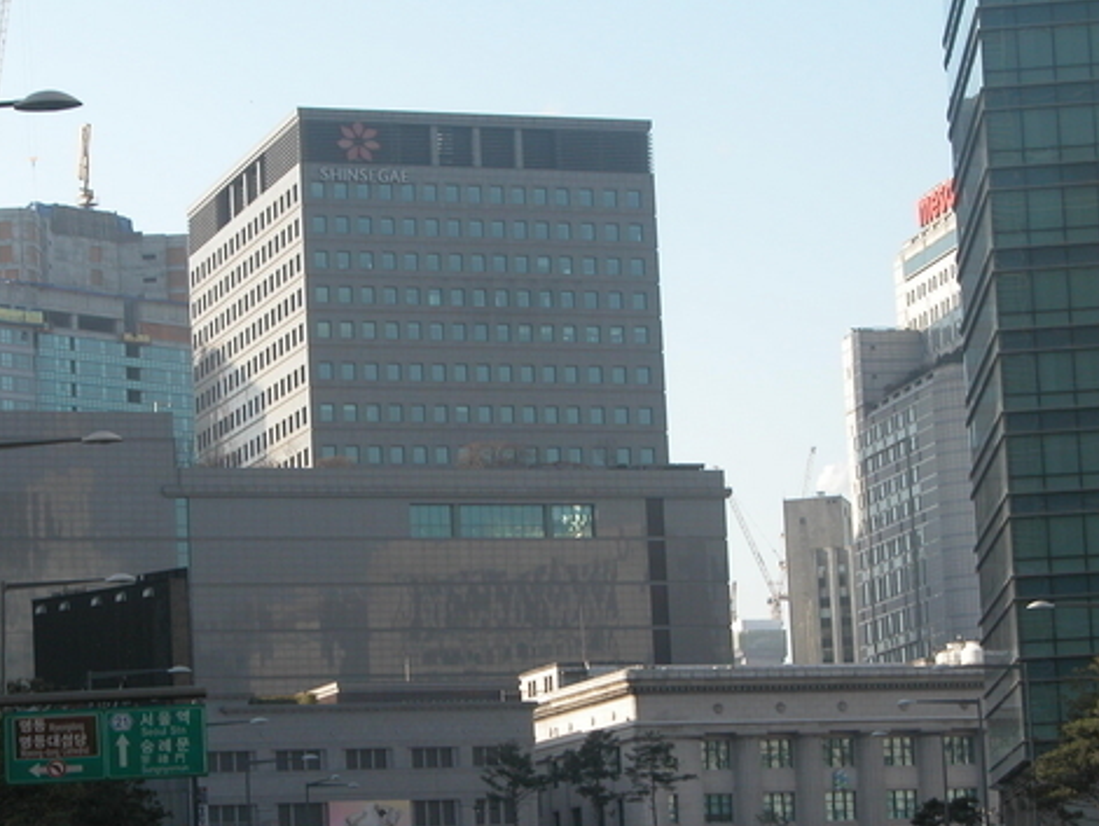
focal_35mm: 117
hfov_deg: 16.8
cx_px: 409
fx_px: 3716
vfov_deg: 12.7
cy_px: 552
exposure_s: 1/291
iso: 100
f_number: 4.4
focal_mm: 22.3
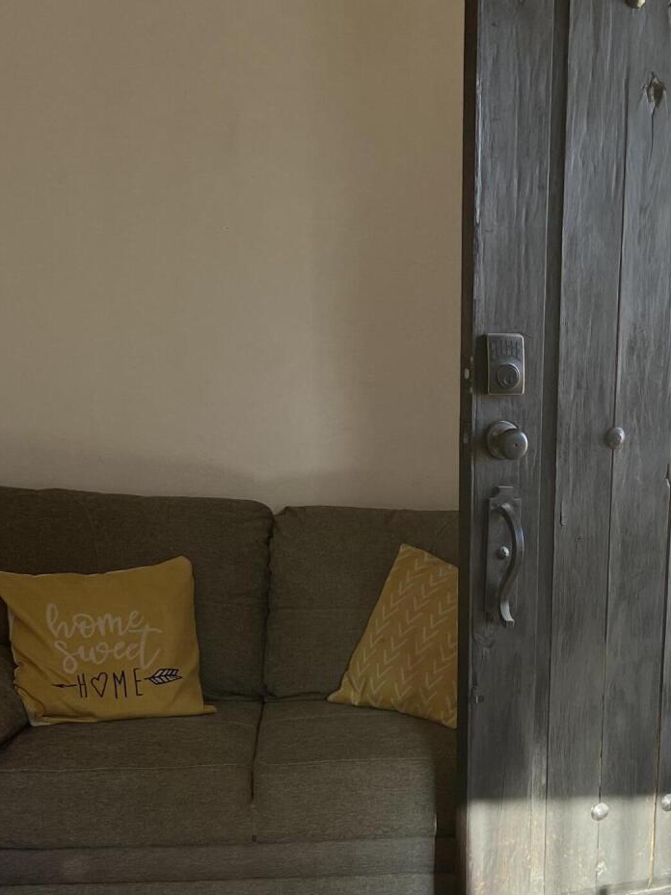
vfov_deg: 33.6
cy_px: 688
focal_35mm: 56
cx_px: 682
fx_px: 1448
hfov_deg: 24.8
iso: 32
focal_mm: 5.7
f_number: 1.5
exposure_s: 1/134
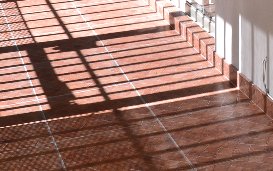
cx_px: 254
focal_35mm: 92
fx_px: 684
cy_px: -114
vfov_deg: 13.1
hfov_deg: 22.0
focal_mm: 18
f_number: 10
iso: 400
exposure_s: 1/200
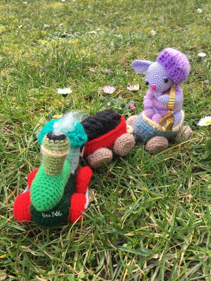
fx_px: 236
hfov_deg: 48.2
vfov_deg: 61.7
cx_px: 106
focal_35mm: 29
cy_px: 140
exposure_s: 1/323
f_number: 2.2
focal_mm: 4.15
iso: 25
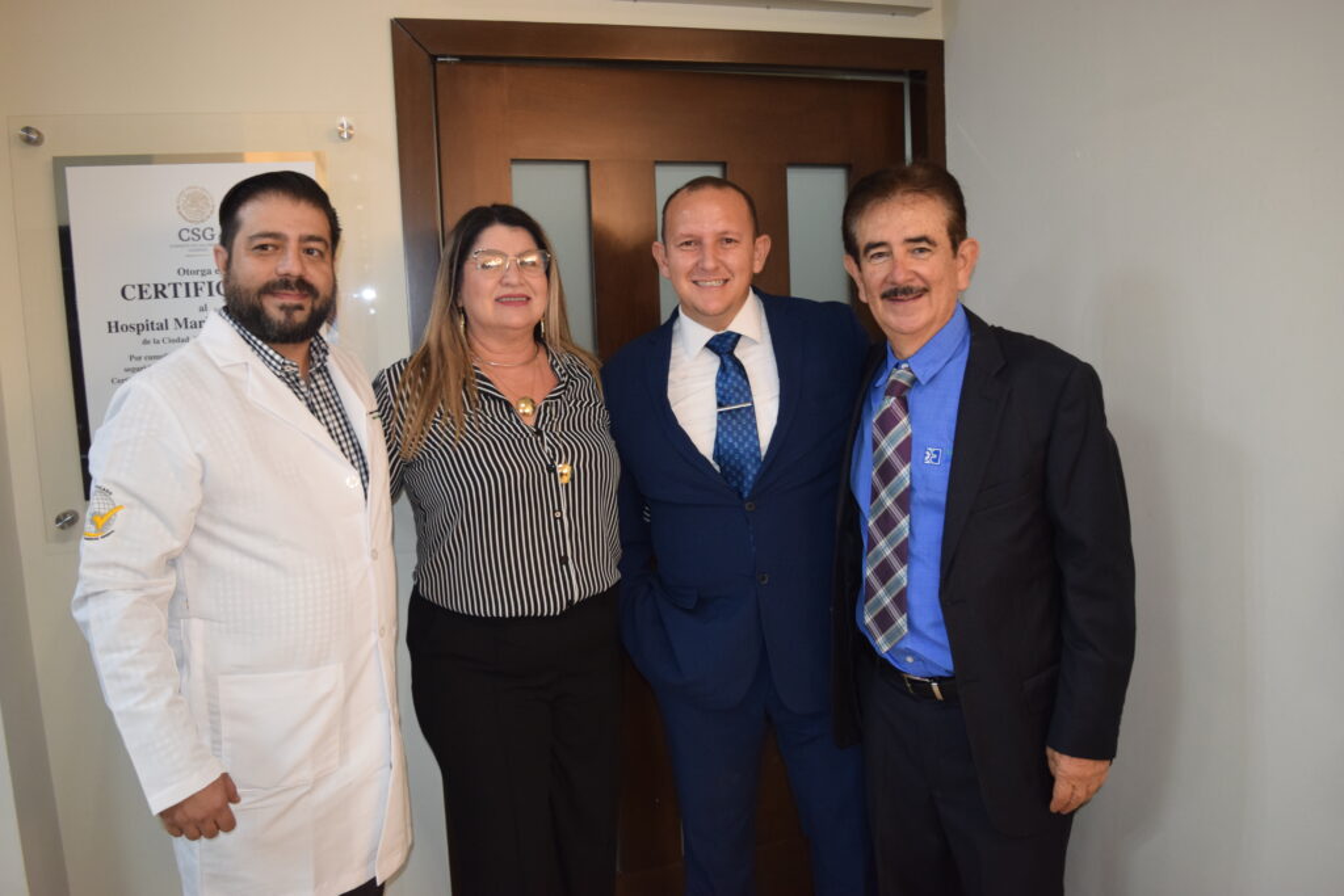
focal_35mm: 27
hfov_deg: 67.4
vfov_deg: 47.9
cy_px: 448
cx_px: 672
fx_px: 1008
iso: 1250
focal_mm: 18
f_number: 3.5
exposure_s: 1/60
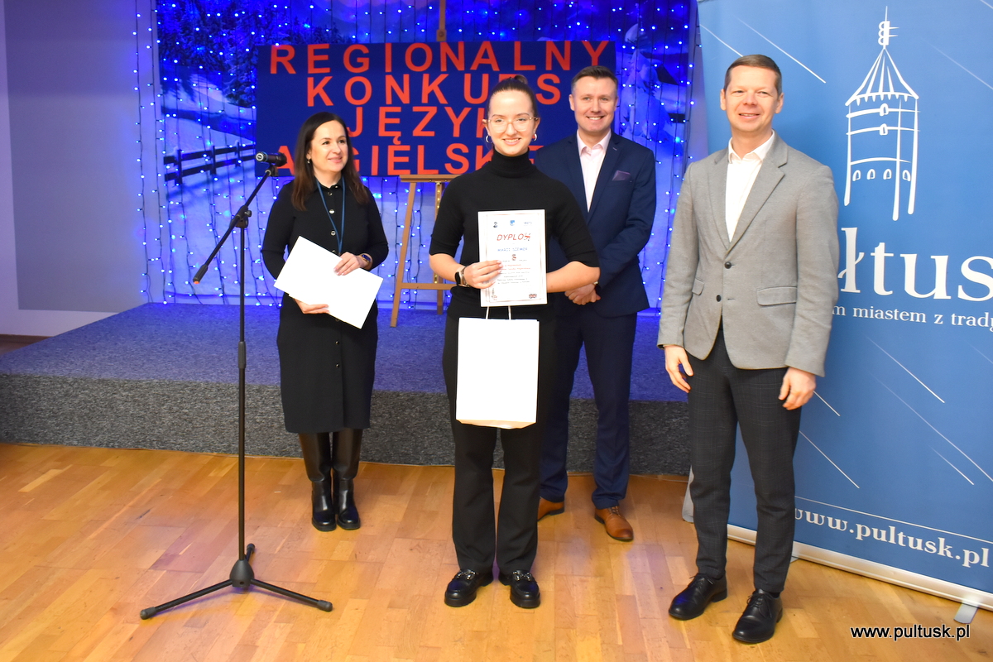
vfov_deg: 43.6
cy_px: 331
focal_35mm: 30
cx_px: 496
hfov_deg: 61.9
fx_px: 827
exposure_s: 1/60
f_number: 4
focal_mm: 20
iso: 720
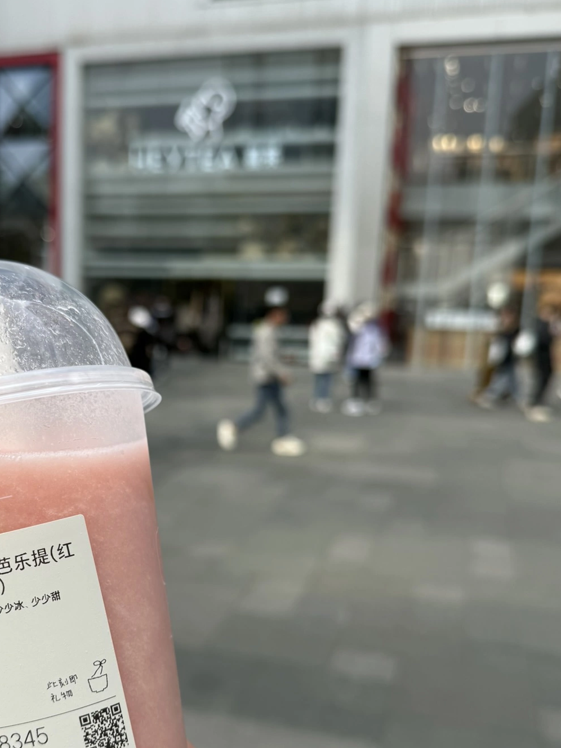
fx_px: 800
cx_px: 168
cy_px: 476
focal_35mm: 37
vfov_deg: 49.6
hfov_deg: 38.0
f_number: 1.78
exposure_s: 1/2299
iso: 80
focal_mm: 6.76
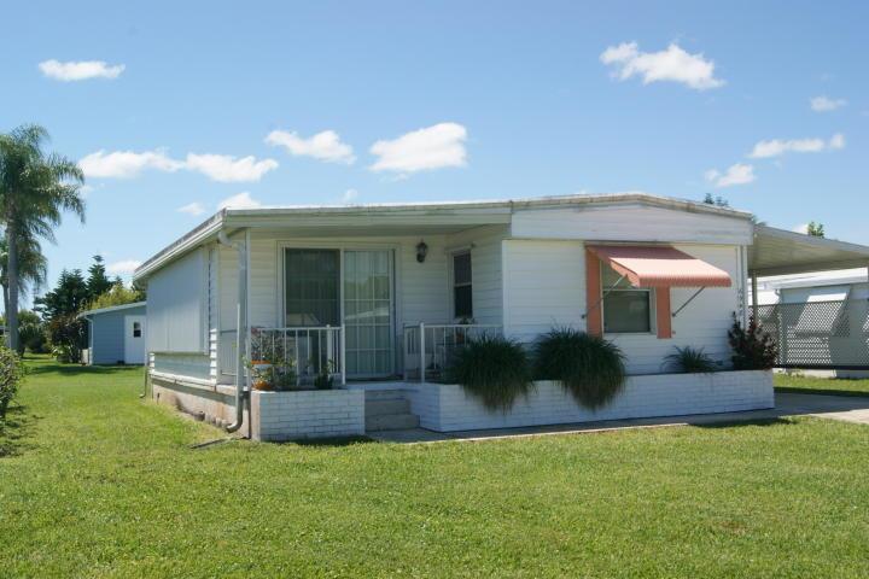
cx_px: 434
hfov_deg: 49.6
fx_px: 941
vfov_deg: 34.2
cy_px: 290
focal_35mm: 39
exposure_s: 1/160
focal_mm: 26
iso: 100
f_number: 16
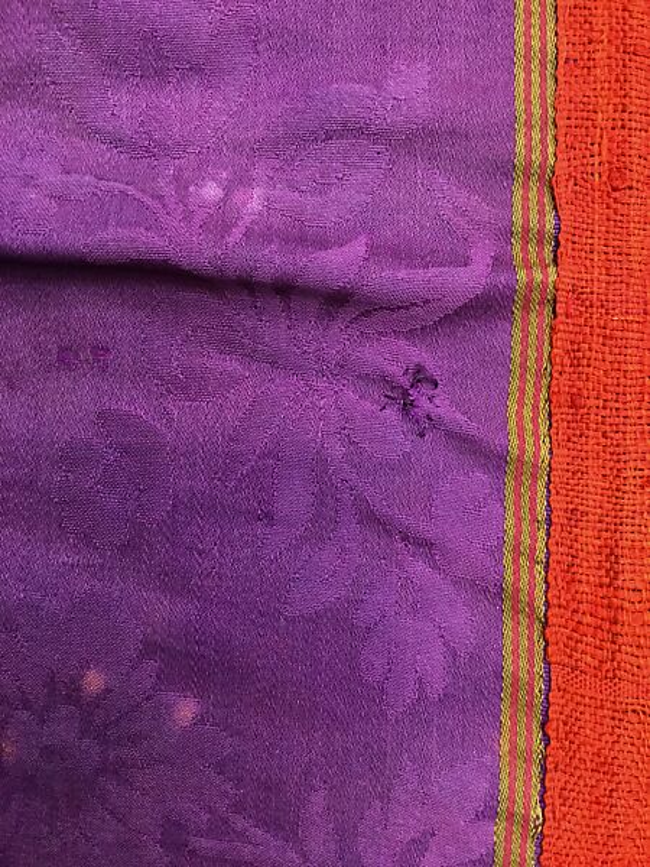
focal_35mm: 31
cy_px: 434
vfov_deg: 58.4
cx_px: 325
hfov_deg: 45.4
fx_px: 776
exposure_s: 1/30
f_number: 2.4
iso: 125
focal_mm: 3.3
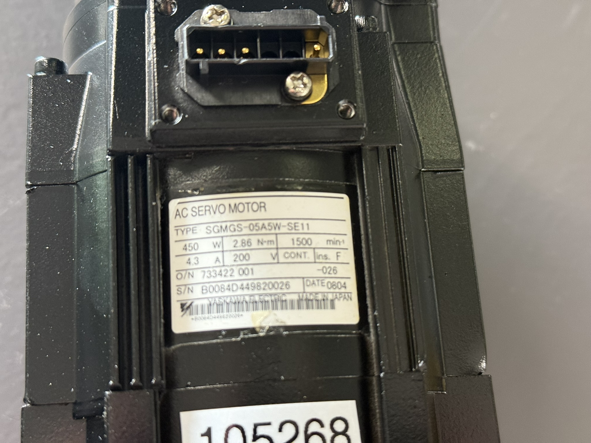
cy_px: 222
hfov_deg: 39.7
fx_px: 820
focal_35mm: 48
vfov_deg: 30.3
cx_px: 296
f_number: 1.78
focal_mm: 6.76
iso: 250
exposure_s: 1/51
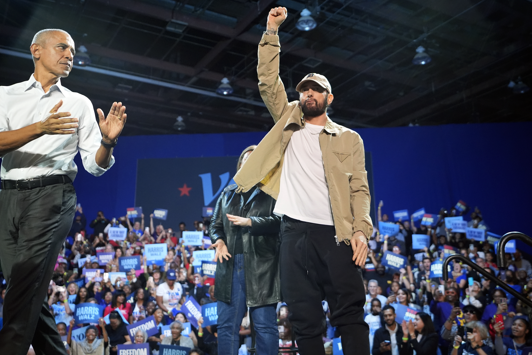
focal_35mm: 36
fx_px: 532
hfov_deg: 53.1
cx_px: 258
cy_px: 168
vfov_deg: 36.9
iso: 3200
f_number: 2.8
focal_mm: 34
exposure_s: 1/800
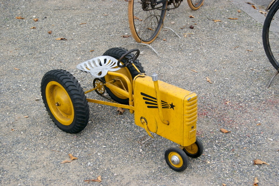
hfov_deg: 33.4
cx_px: 140
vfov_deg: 22.6
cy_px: 93
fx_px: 465
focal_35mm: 60
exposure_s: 1/80
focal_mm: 40
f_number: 5.6
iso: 100
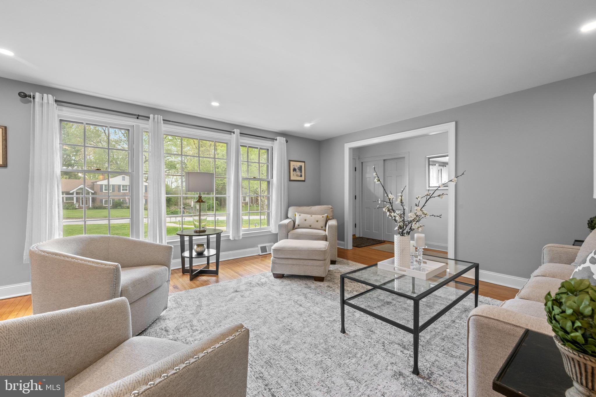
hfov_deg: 104.3
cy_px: 198
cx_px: 298
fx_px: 232
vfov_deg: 81.2
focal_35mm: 14
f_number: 10
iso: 320
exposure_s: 1/6
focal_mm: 14
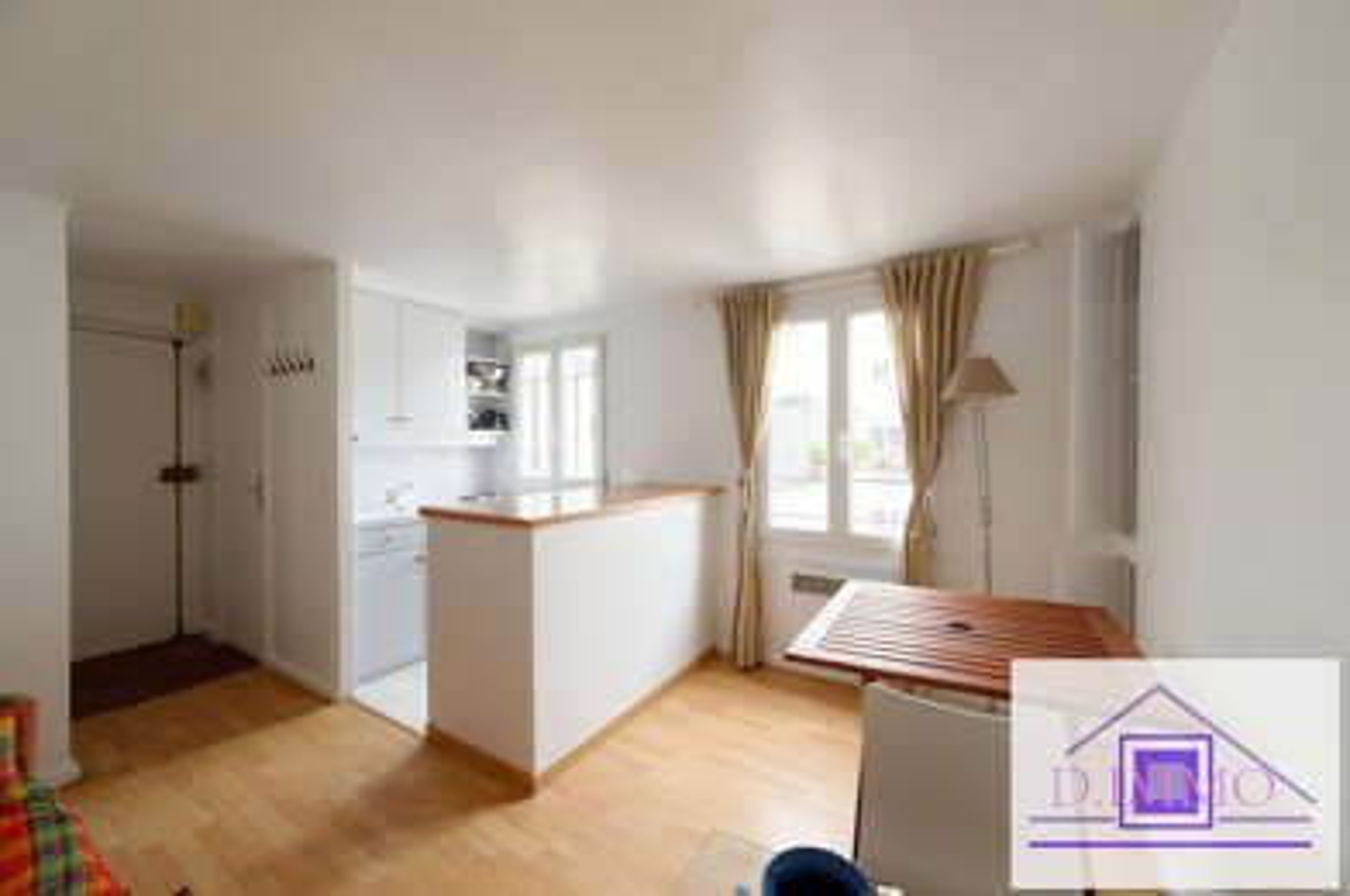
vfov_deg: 81.0
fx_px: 524
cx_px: 675
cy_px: 448
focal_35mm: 14
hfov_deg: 104.3
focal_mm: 14
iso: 200
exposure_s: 1/1.6
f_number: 10
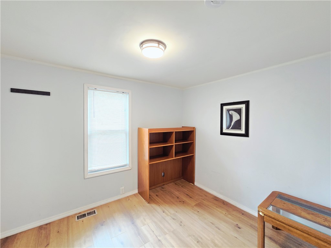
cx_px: 166
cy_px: 124
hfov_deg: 106.2
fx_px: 124
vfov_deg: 89.9
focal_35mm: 13
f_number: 2.2
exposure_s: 1/60
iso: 400
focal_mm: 2.2
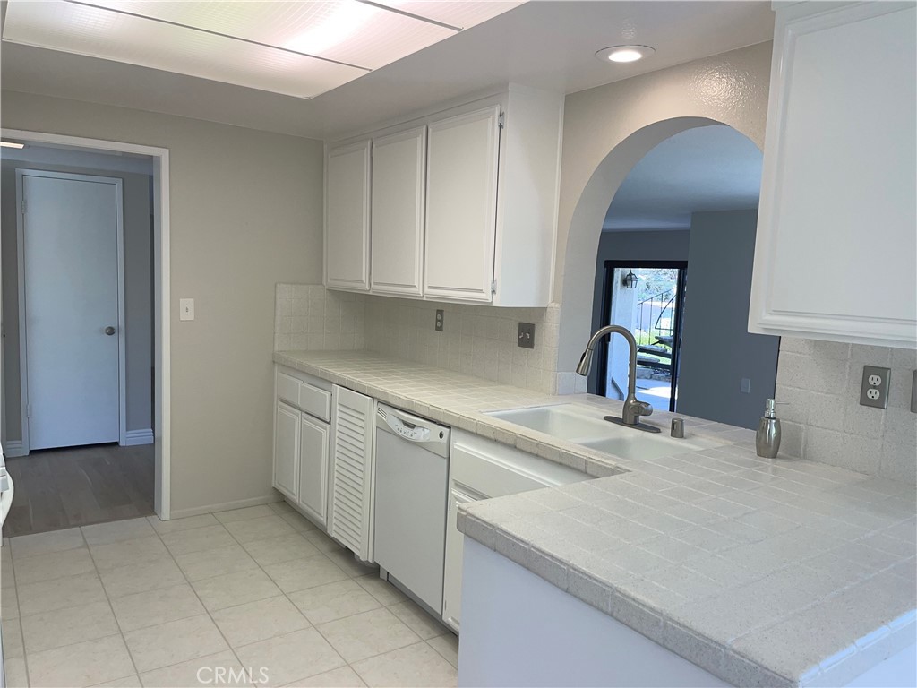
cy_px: 344
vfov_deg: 53.1
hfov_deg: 67.3
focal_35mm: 26
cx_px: 458
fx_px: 689
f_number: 1.6
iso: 32
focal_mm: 5.1
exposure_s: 1/298
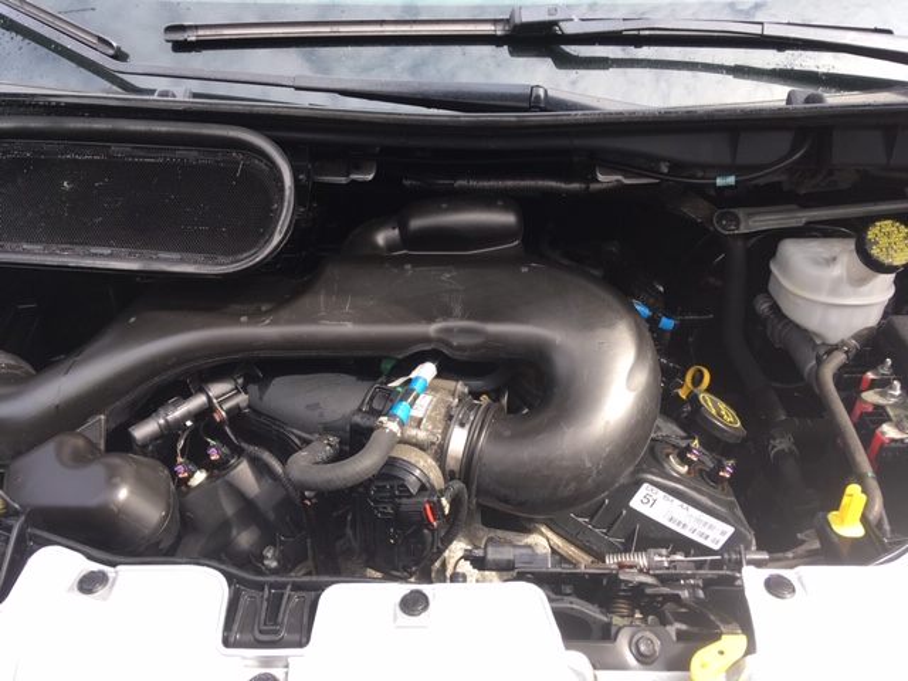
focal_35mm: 29
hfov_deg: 61.7
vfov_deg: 48.2
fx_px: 761
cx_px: 454
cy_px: 340
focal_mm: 4.15
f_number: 2.2
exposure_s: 1/260
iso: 25
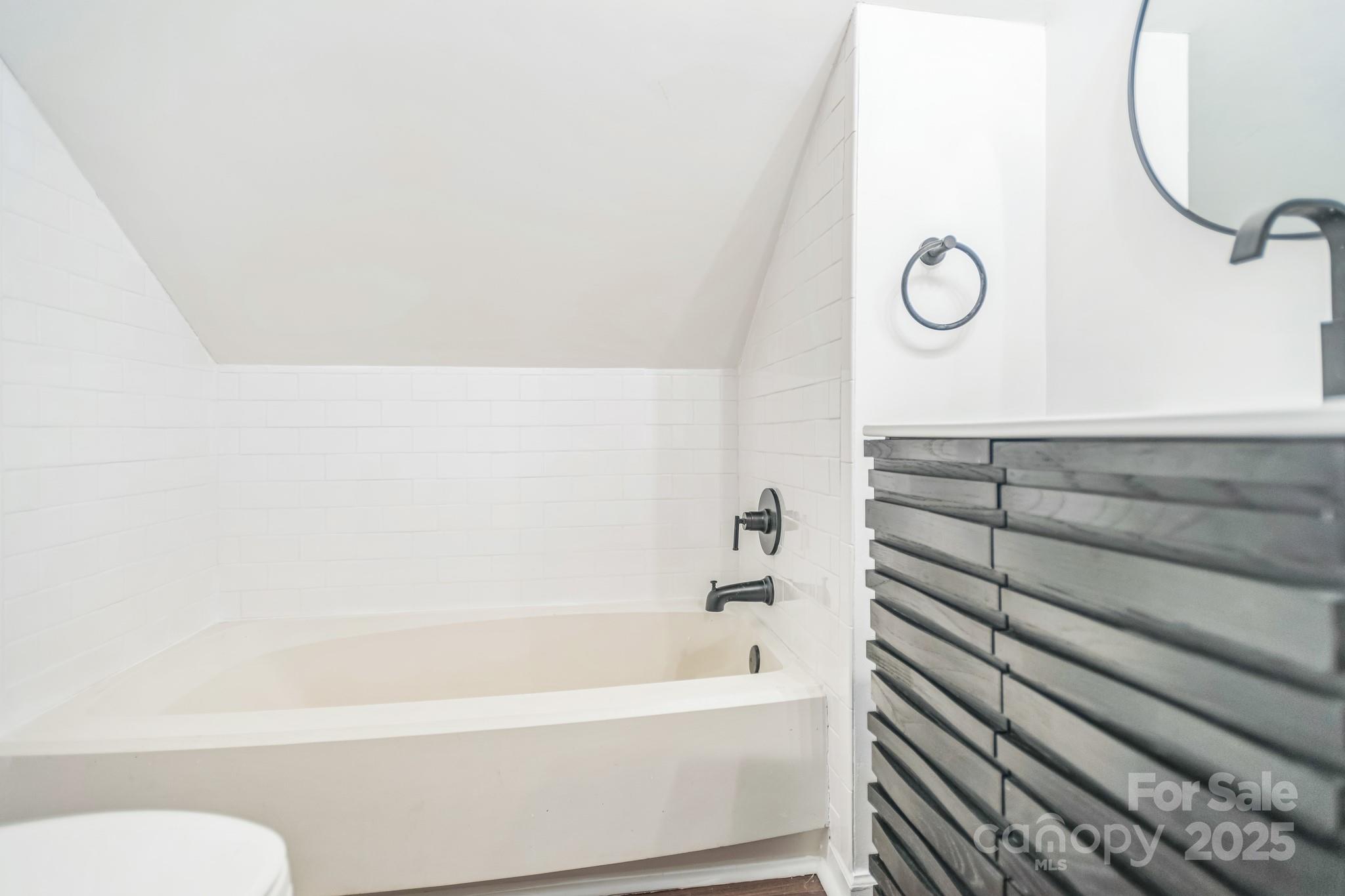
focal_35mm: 17
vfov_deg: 70.4
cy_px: 448
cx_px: 672
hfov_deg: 93.3
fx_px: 635
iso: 500
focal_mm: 17
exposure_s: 1/30
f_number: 2.8
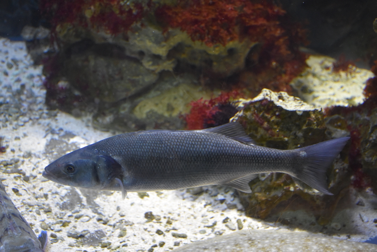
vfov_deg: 25.8
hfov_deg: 37.8
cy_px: 126
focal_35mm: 52
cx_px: 188
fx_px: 550
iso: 1800
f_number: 4.2
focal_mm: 35
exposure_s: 1/60
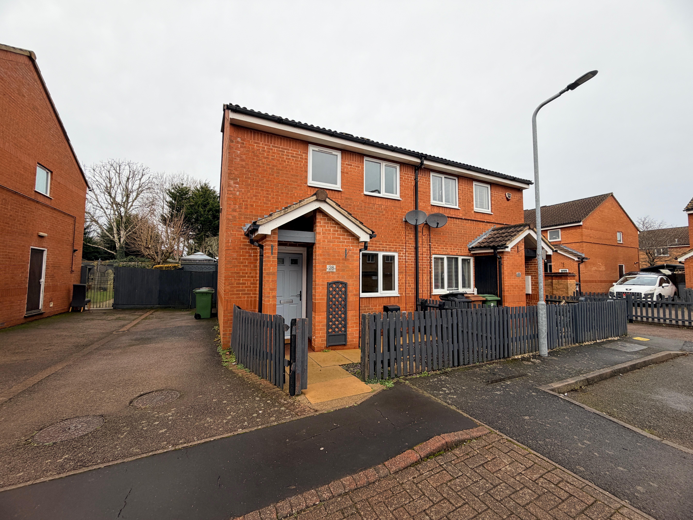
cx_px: 346
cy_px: 260
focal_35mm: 14
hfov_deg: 102.1
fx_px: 280
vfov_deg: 85.7
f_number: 2.2
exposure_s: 1/329
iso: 50
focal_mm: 2.22
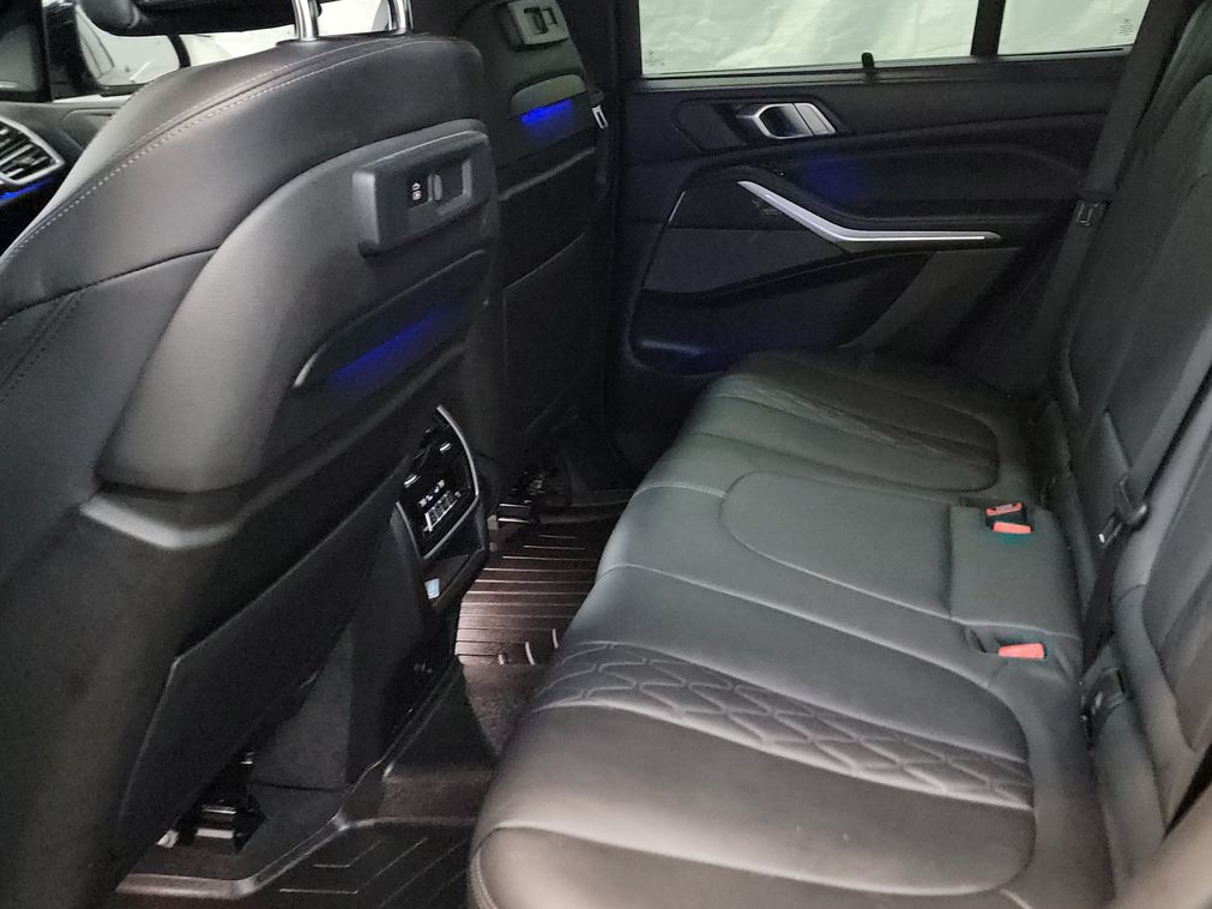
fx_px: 1330
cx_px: 797
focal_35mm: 38
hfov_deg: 48.2
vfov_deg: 37.6
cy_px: 369
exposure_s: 1/59
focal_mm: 6.7
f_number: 1.8
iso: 2821
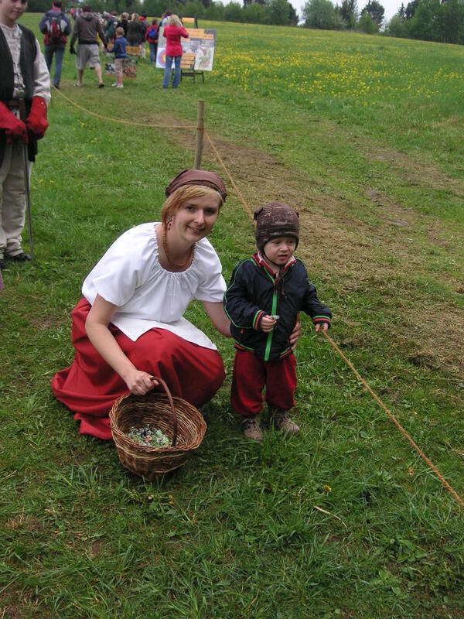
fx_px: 733
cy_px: 310
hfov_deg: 35.1
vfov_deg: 45.8
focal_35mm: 41
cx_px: 232
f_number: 3
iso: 50
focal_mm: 6.9
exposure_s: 1/500
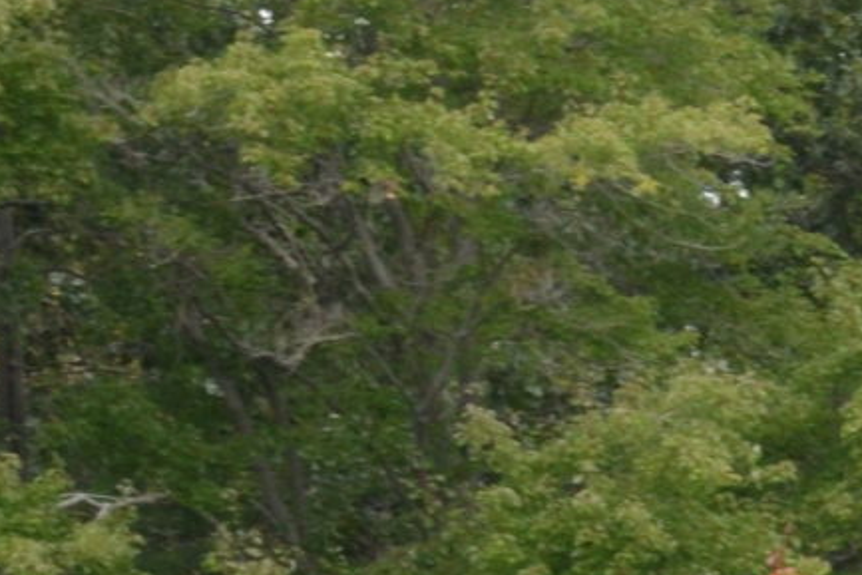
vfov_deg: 1.8
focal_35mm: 754
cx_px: 1804
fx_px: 18058
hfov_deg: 2.7
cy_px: 1660
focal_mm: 85
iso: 450
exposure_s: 1/500
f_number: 4.5
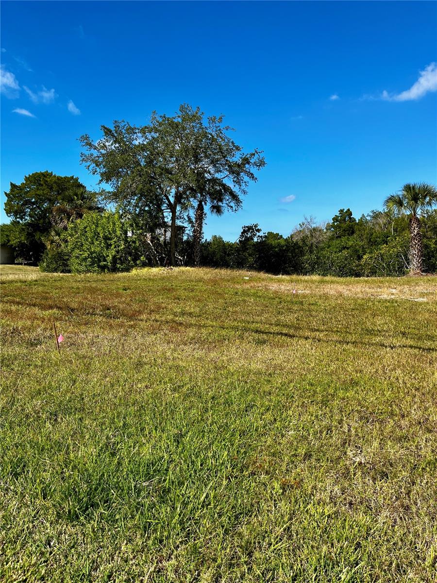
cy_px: 292
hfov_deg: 53.1
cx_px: 218
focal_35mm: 26
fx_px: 438
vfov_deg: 67.3
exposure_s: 1/3413
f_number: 1.6
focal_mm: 5.1
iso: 50
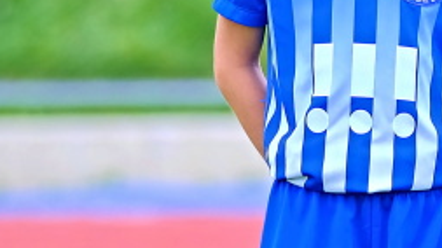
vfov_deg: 2.1
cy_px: 237
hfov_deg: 3.7
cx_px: 364
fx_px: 6864
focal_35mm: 586
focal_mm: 134.4
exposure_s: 1/250
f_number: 2.8
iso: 640
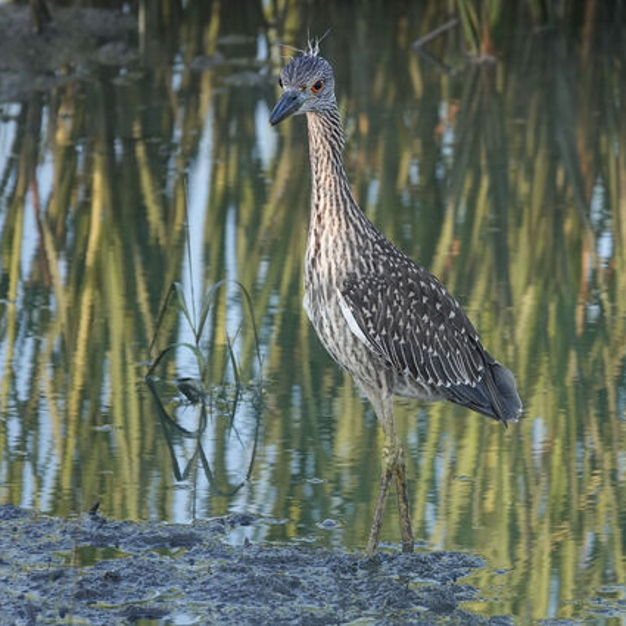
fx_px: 13790
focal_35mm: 674
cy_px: 313
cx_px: 432
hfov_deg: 2.6
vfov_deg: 2.6
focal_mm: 192.73
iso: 250
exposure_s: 1/250
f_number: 4
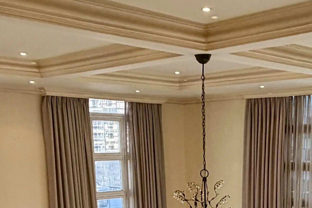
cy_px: 255
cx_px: 237
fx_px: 511
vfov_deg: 21.2
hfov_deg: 33.2
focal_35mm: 59
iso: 250
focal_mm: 2.22
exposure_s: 1/120
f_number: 2.2
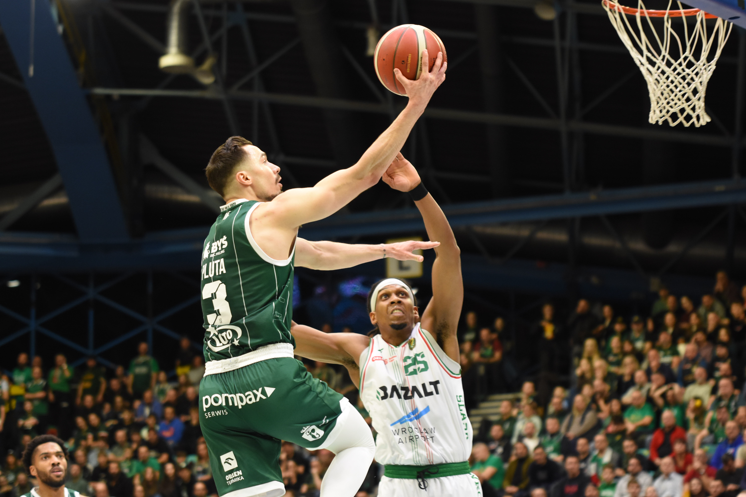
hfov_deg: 19.3
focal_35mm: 106
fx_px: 2196
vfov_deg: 12.9
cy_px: 247
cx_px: 370
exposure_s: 1/800
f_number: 2.8
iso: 1250
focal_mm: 70
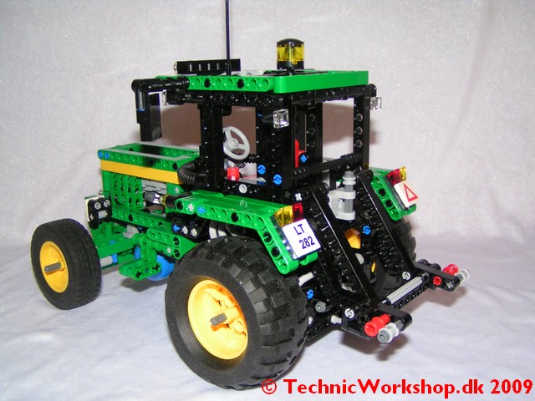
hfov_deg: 49.0
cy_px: 200
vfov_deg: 37.7
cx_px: 268
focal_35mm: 38
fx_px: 587
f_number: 2.8
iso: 200
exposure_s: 1/40
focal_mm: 5.8
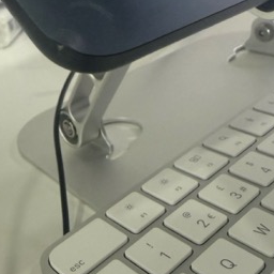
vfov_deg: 31.8
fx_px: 475
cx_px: 46
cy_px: 79
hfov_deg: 31.2
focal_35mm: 53
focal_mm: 2.22
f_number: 2.2
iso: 320
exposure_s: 1/89
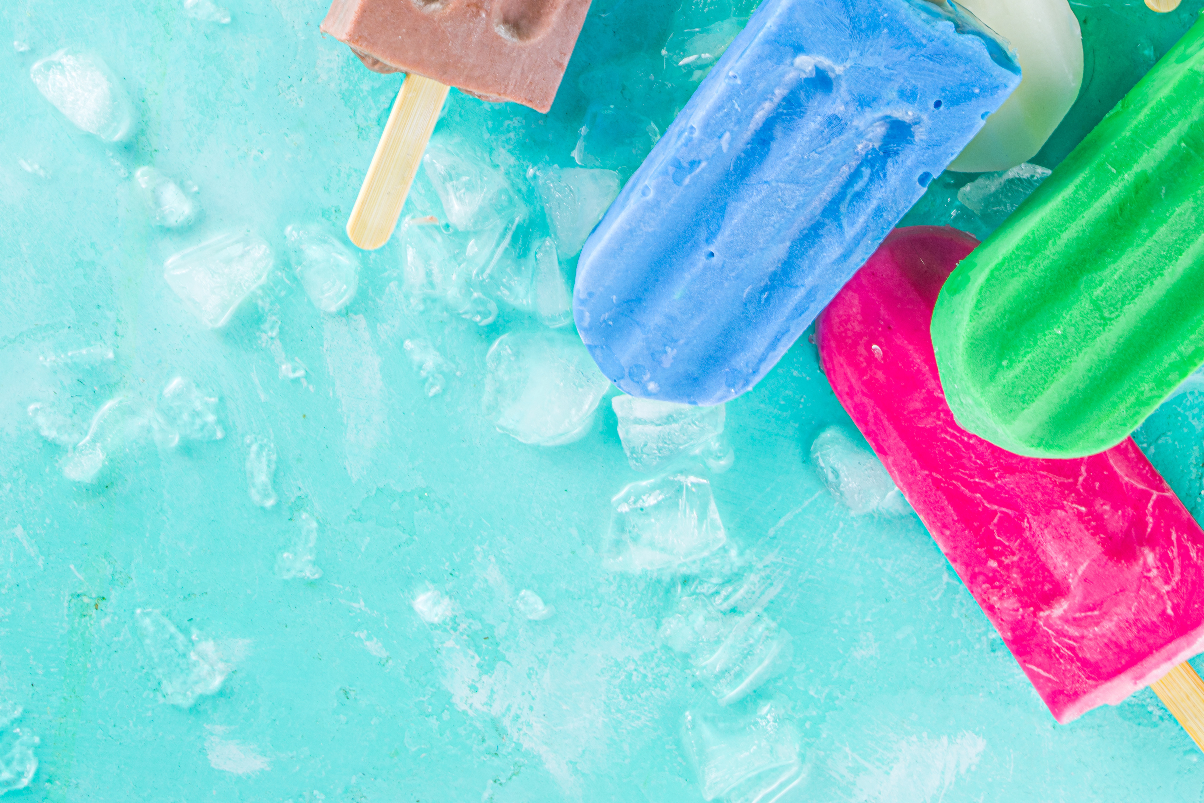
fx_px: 2676
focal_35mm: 80
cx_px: 458
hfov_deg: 25.3
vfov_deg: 16.8
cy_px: 73
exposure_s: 1/50
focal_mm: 42.5
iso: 100
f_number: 13
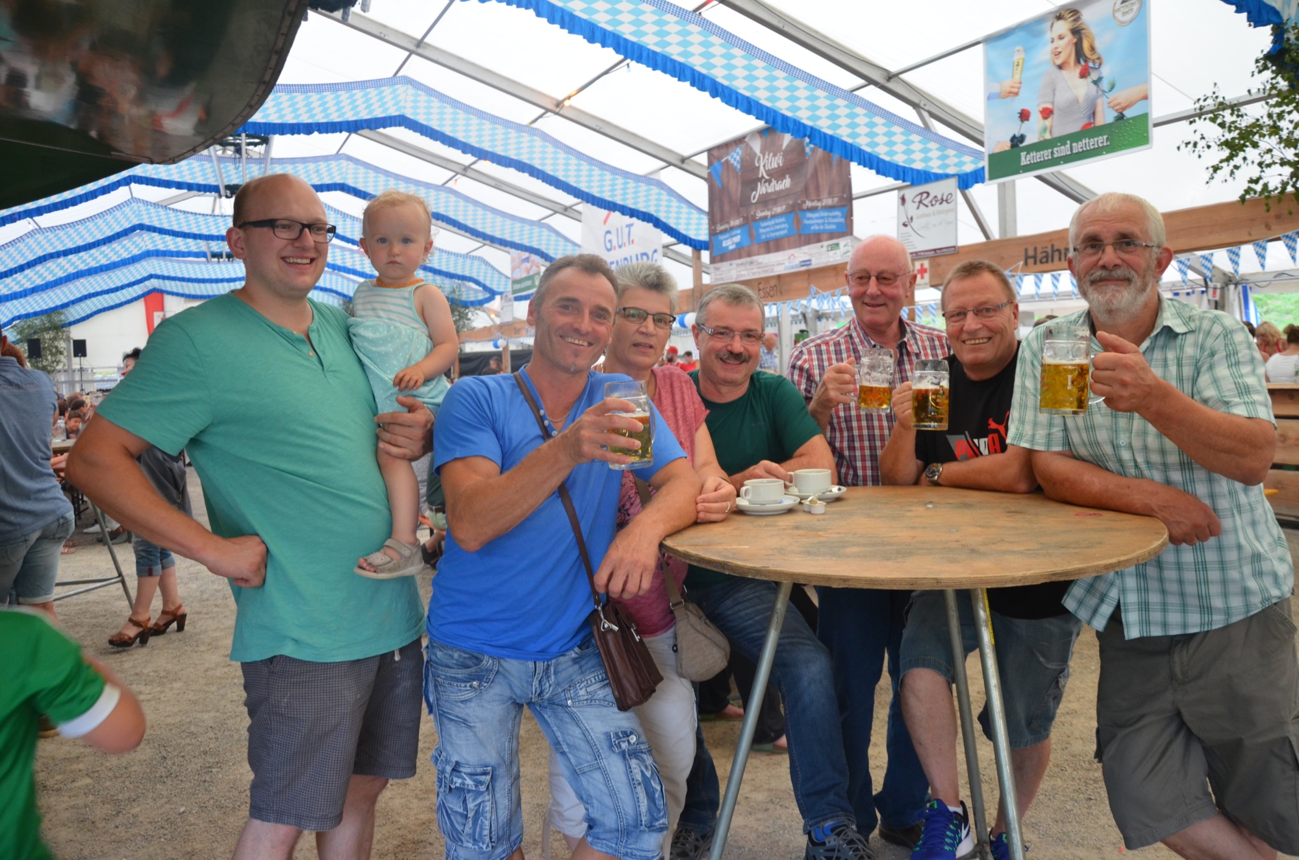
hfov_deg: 67.5
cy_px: 430
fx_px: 972
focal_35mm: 27
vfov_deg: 47.7
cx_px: 650
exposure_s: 1/60
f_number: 3.8
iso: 800
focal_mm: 18
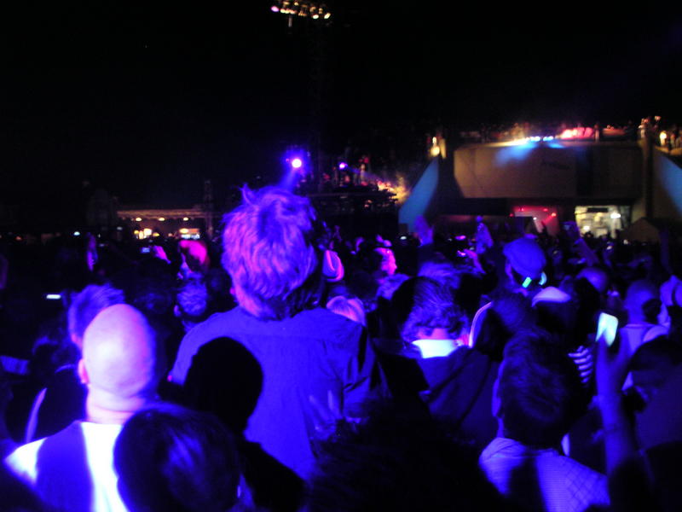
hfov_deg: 49.0
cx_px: 341
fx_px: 749
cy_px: 256
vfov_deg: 37.7
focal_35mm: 38
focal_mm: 6
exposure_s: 1/6
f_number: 2.8
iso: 200
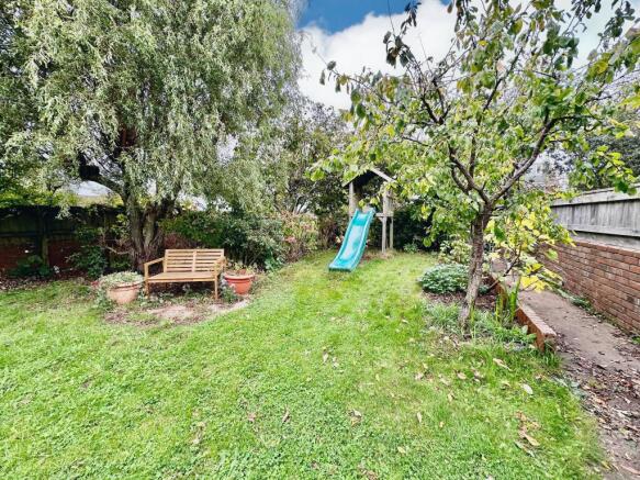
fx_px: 259
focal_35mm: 14
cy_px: 240
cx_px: 320
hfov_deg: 102.1
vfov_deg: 85.7
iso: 50
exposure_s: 1/99
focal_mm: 2.22
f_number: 2.2
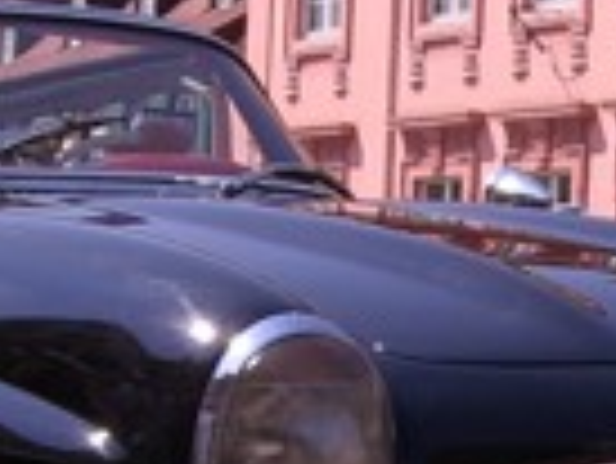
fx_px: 3153
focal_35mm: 177
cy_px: 671
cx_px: 643
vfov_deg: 8.2
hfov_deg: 11.0
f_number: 4.3
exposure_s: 1/800
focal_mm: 6.2
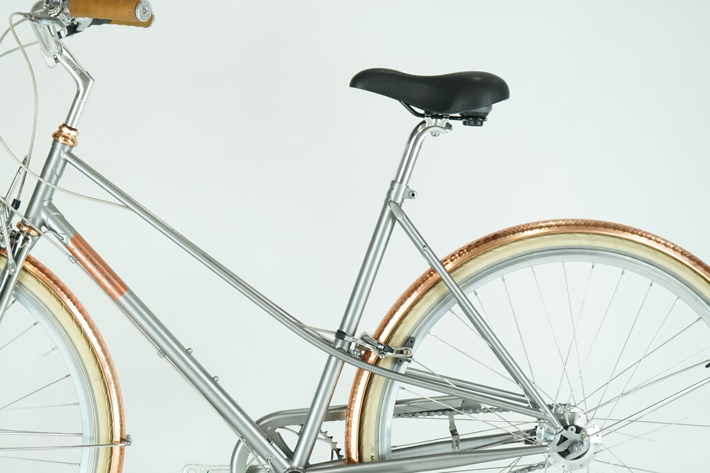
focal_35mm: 92
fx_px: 1814
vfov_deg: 14.8
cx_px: 237
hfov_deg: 22.1
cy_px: 298
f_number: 5.6
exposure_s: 1/200
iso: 1600
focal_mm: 57
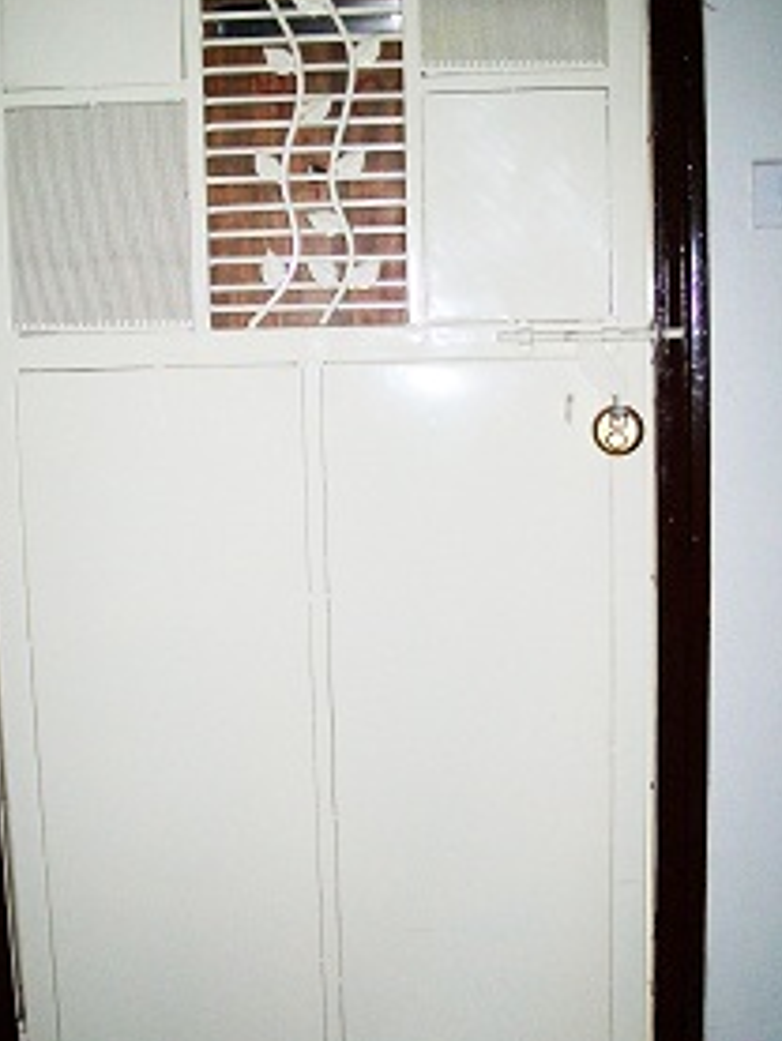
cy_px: 464
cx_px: 382
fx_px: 1354
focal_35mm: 45
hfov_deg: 32.2
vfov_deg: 42.0
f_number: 2.7
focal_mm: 6.1
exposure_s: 1/60
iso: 160
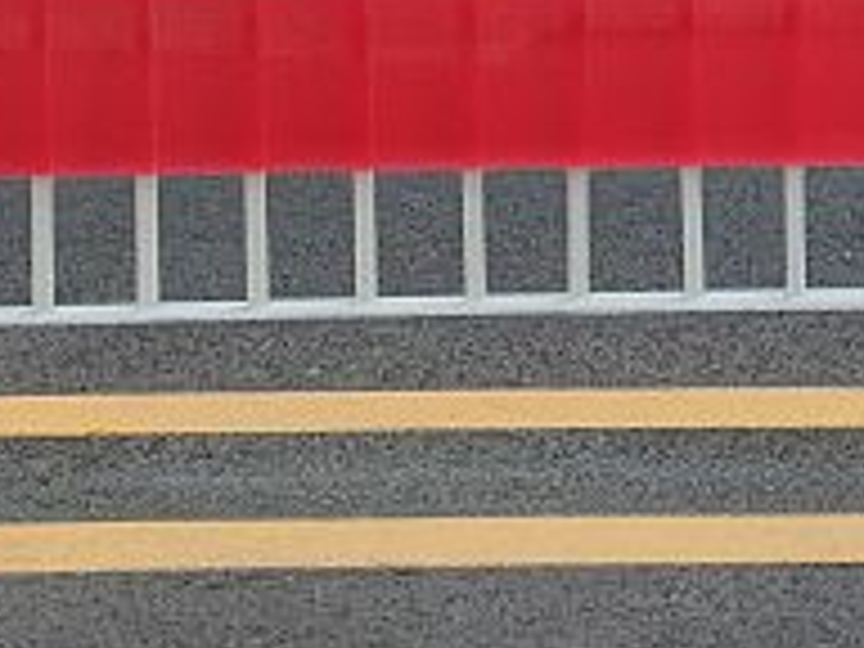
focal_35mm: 150
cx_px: 1048
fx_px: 3744
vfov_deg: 9.2
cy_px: -698
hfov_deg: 12.8
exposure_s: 1/4000
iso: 193
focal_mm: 6.78
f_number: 1.85
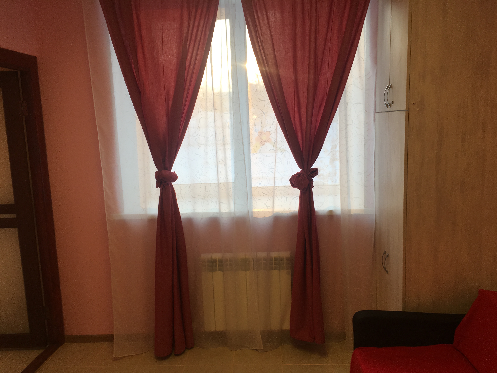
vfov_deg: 48.2
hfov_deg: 61.7
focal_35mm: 29
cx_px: 248
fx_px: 416
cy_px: 186
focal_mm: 4.15
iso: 25
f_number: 2.2
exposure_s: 1/111
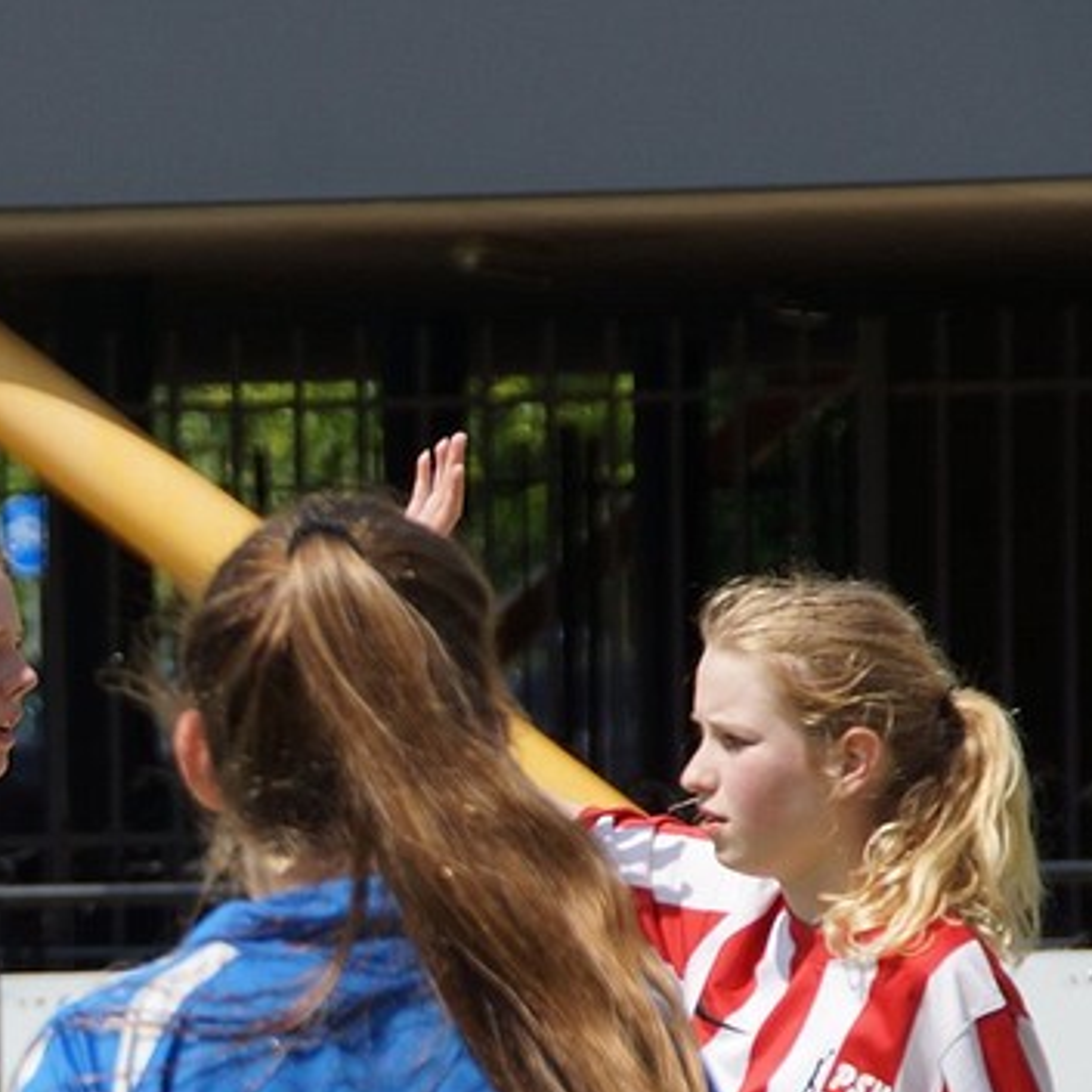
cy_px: 875
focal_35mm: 444
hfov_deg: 3.9
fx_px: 15847
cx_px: -25
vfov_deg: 3.9
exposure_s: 1/640
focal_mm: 120
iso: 160
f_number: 6.3
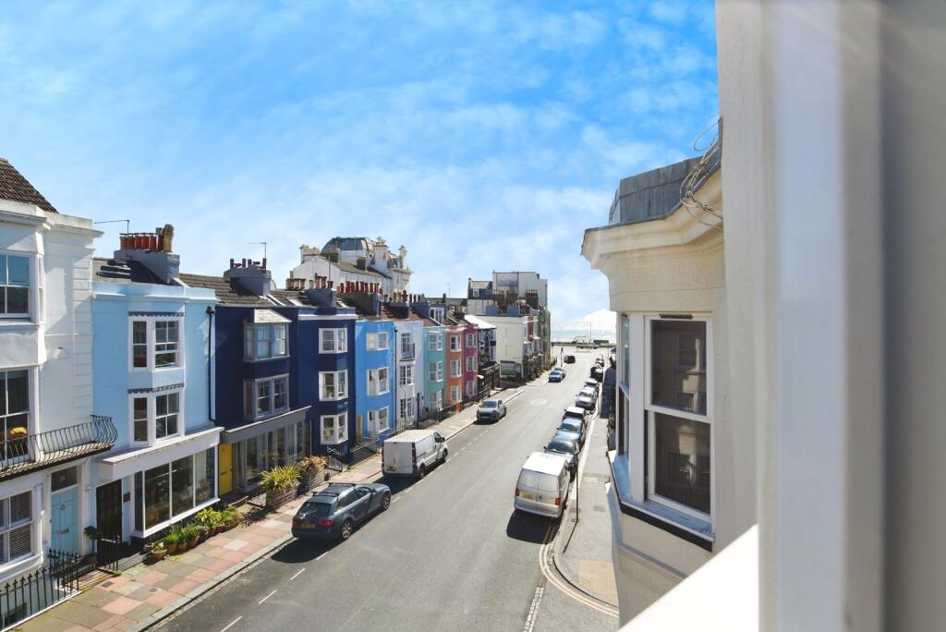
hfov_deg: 93.2
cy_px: 316
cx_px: 473
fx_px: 447
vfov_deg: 70.5
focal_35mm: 17
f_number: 9
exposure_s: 1/1600
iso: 640
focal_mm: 17
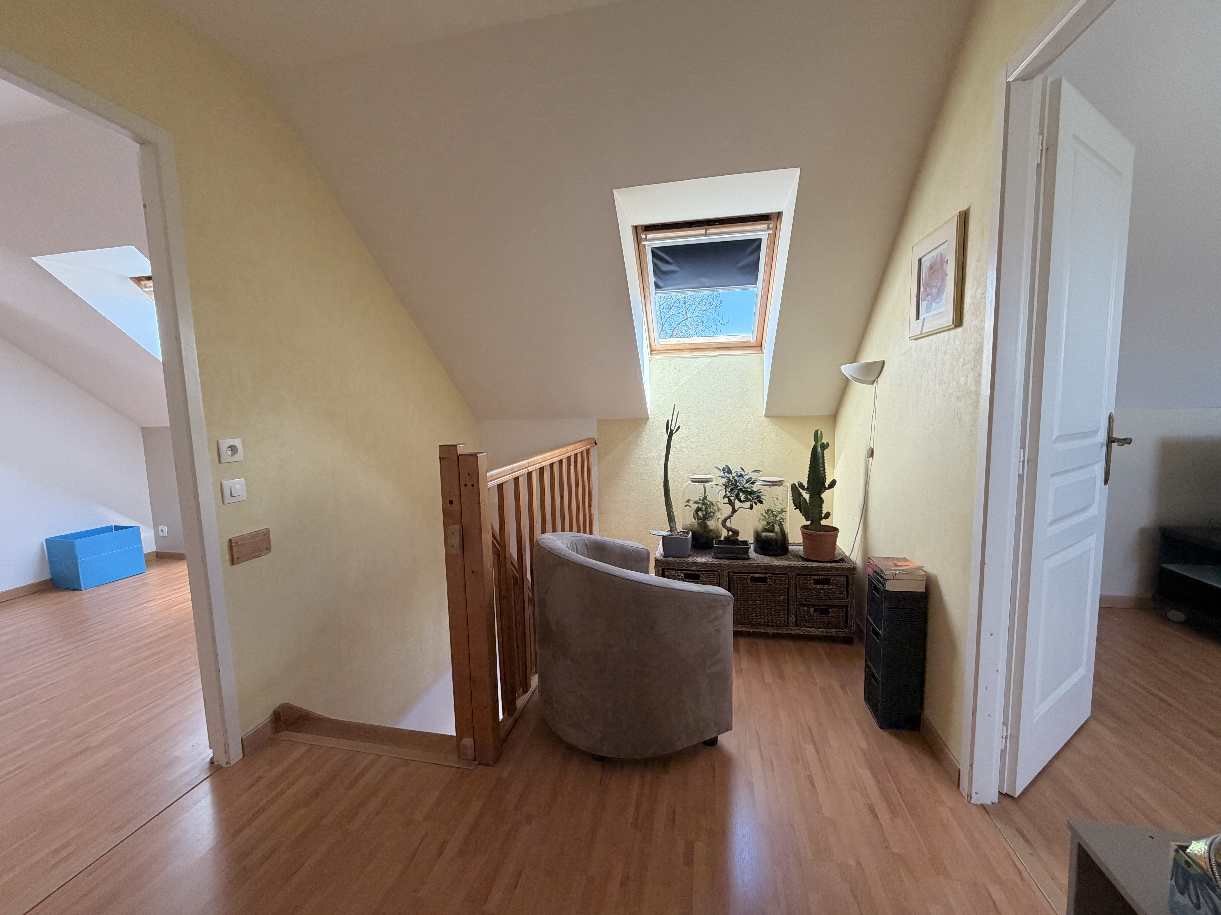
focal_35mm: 14
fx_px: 494
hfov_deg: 102.1
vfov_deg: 85.7
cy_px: 458
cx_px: 610
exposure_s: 1/121
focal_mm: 2.22
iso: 320
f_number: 2.2
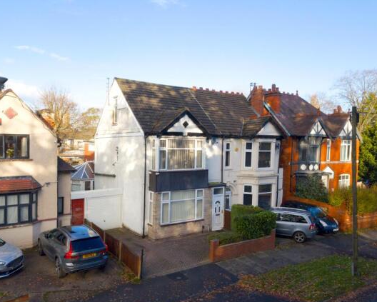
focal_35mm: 28
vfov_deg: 51.6
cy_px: 155
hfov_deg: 62.2
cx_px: 188
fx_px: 313
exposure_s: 1/507
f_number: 2.2
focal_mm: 4.73
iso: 100
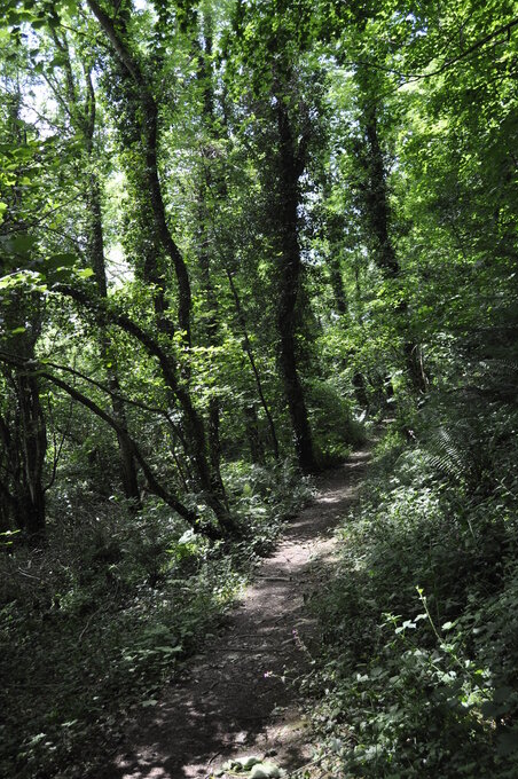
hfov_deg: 41.0
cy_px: 362
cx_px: 270
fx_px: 692
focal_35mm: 32
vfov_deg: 58.7
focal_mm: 18
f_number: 5
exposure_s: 1/100
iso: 320
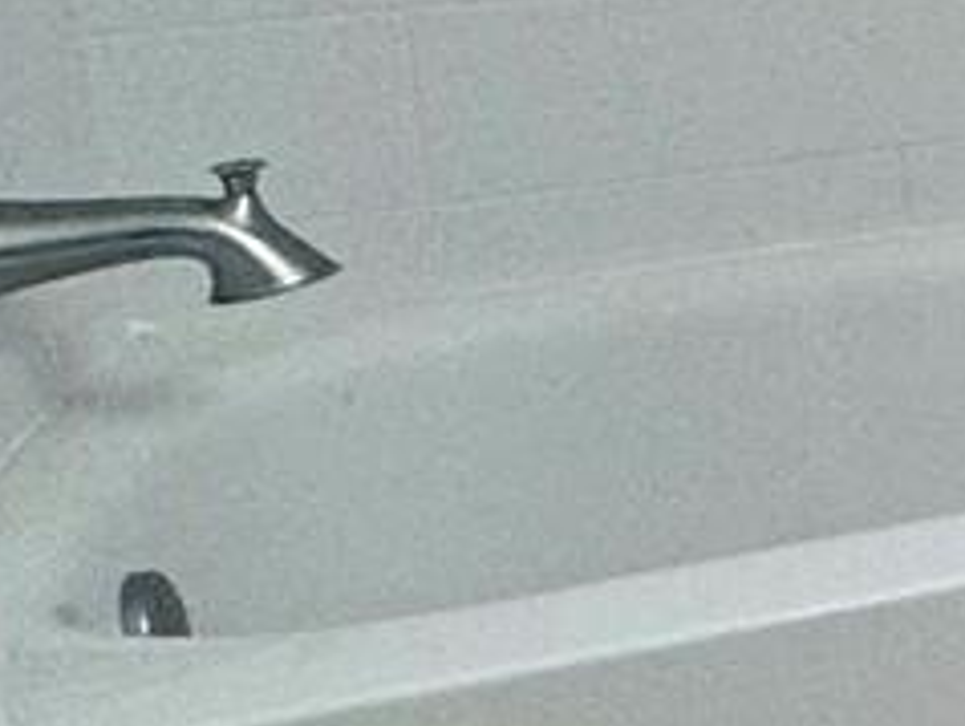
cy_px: -146
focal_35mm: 94
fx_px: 2623
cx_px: 2879
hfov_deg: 11.5
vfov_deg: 15.2
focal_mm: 2.22
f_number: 2.2
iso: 125
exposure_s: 1/120
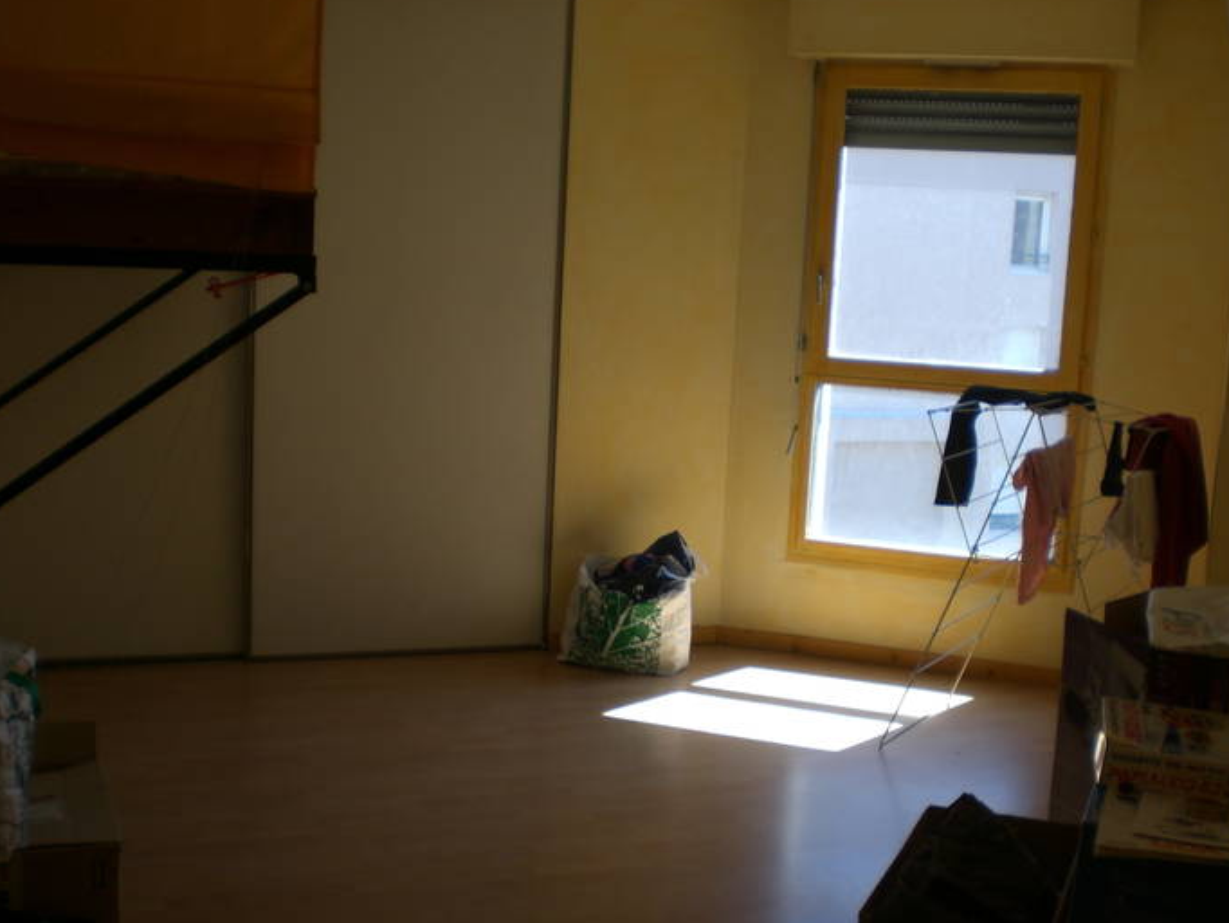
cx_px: 605
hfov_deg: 42.9
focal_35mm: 44
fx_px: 1563
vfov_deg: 32.9
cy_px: 507
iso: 50
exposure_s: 1/125
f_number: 3.1
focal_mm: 6.3
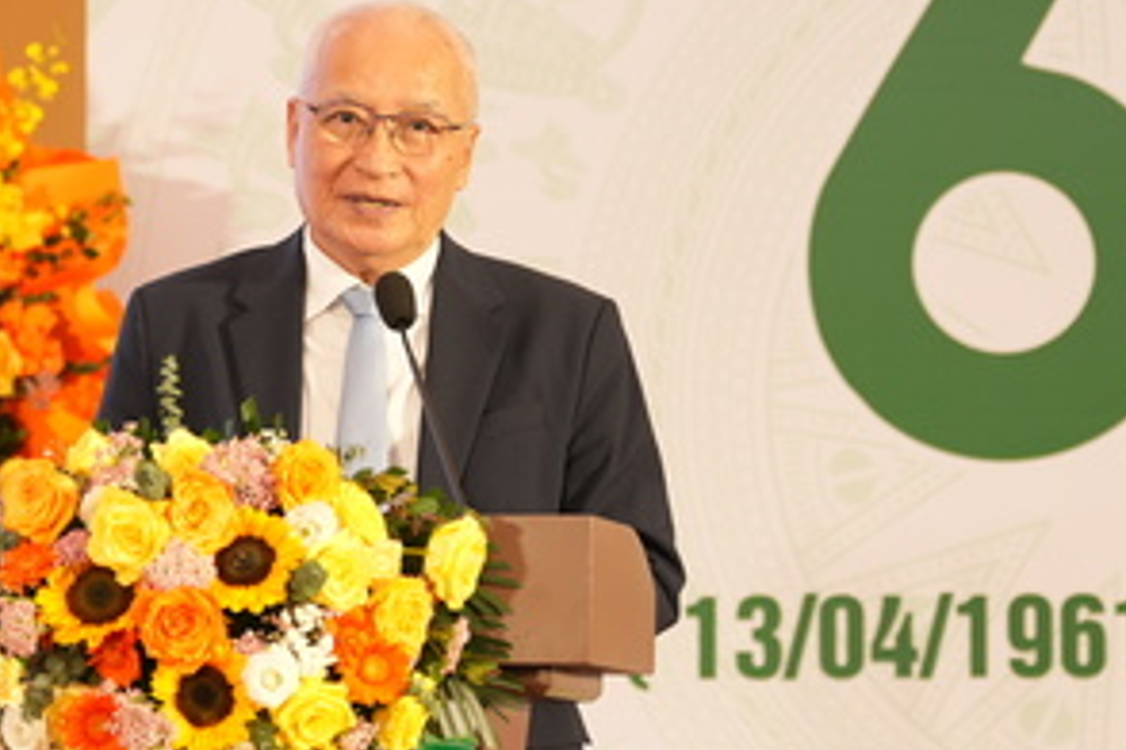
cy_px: 266
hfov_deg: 8.1
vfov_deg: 5.4
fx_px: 7913
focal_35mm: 253
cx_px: 846
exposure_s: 1/160
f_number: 2.8
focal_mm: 93
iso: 640
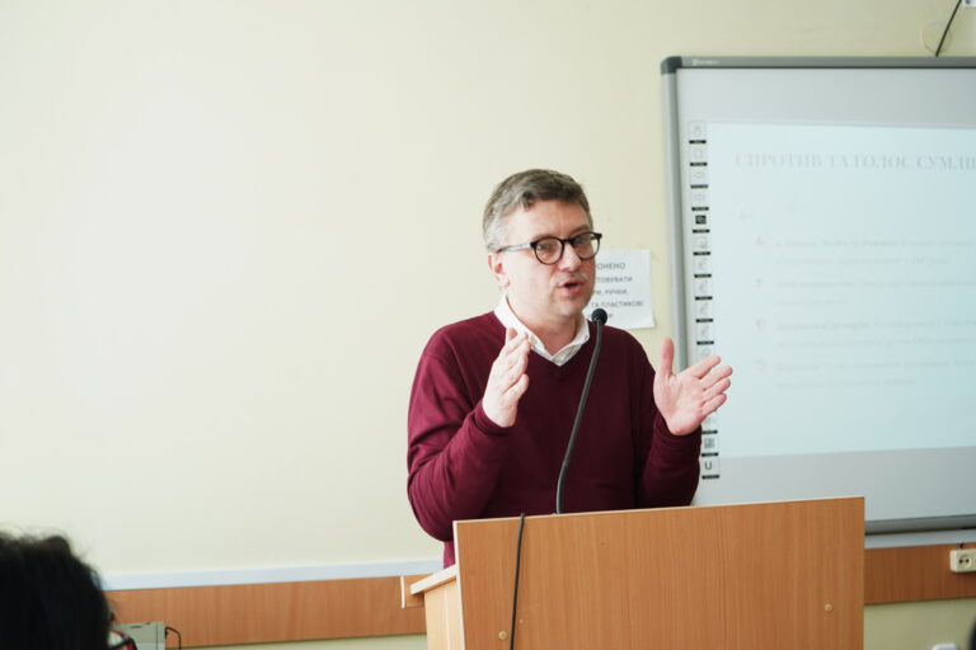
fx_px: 1654
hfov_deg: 32.9
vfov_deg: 22.3
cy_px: 325
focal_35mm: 61
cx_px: 488
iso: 100
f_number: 5.6
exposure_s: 1/20
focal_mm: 61
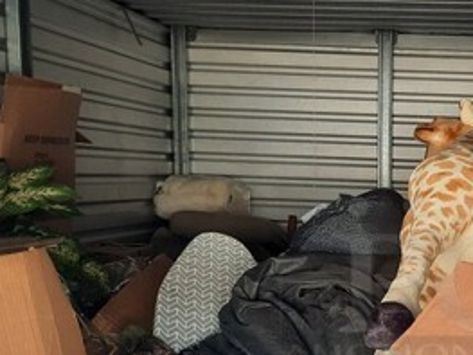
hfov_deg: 30.9
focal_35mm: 58
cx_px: 469
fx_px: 792
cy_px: 279
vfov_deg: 24.8
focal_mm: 4.6
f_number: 2
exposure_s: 1/60
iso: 100
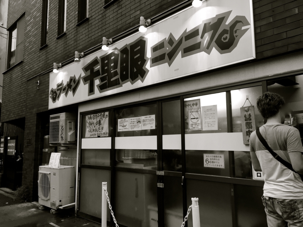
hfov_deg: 61.7
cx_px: 152
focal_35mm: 29
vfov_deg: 48.2
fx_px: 254
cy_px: 114
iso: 40
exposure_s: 1/40
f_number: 2.2
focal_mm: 4.15
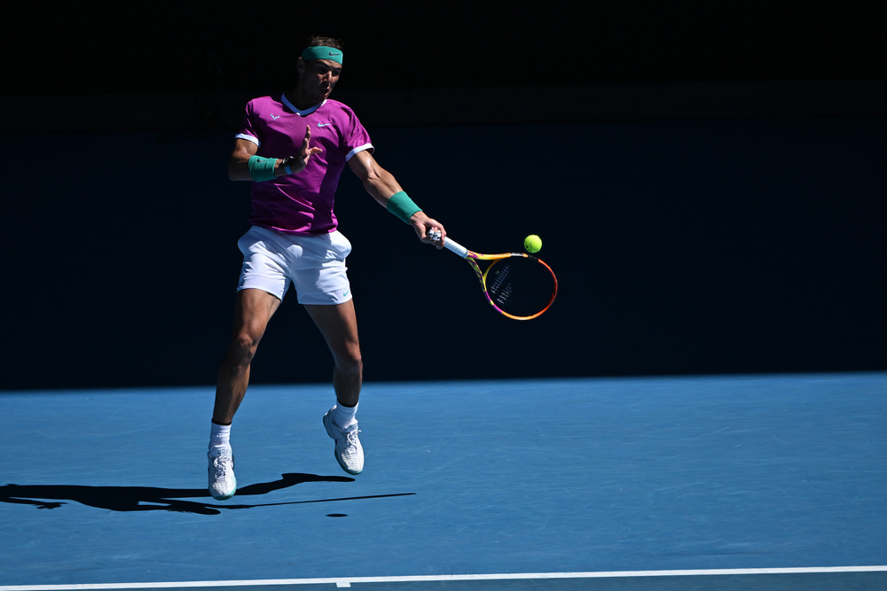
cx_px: 444
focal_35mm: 540
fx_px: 13306
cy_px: 296
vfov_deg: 2.5
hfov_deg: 3.8
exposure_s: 1/5000
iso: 200
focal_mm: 360
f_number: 4
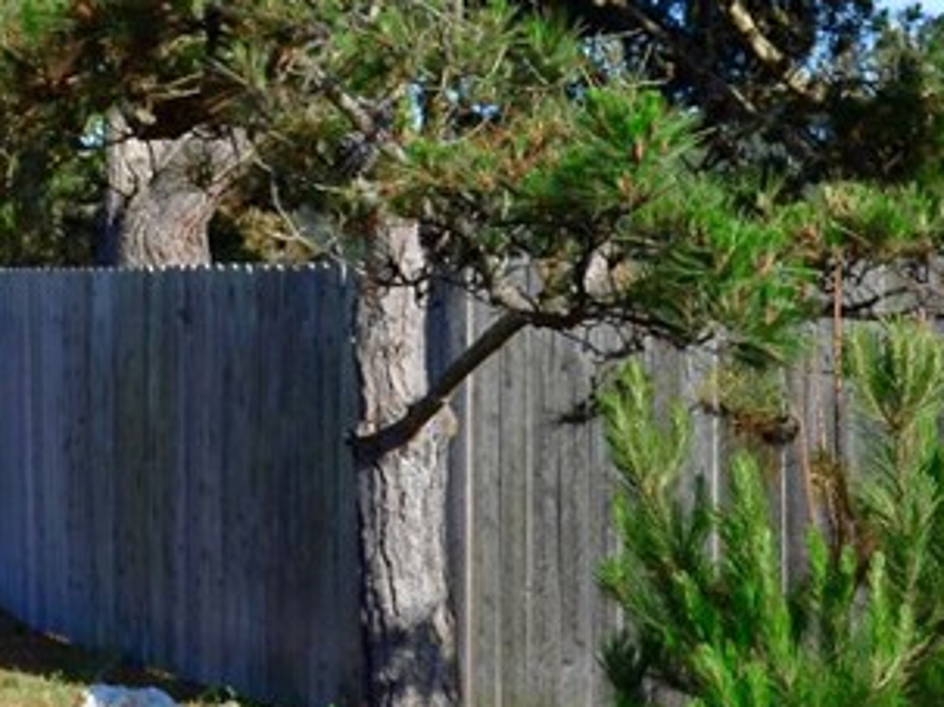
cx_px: 467
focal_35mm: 107
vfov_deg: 13.7
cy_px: 106
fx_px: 2917
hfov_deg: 18.4
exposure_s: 1/250
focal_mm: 22
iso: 125
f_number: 8
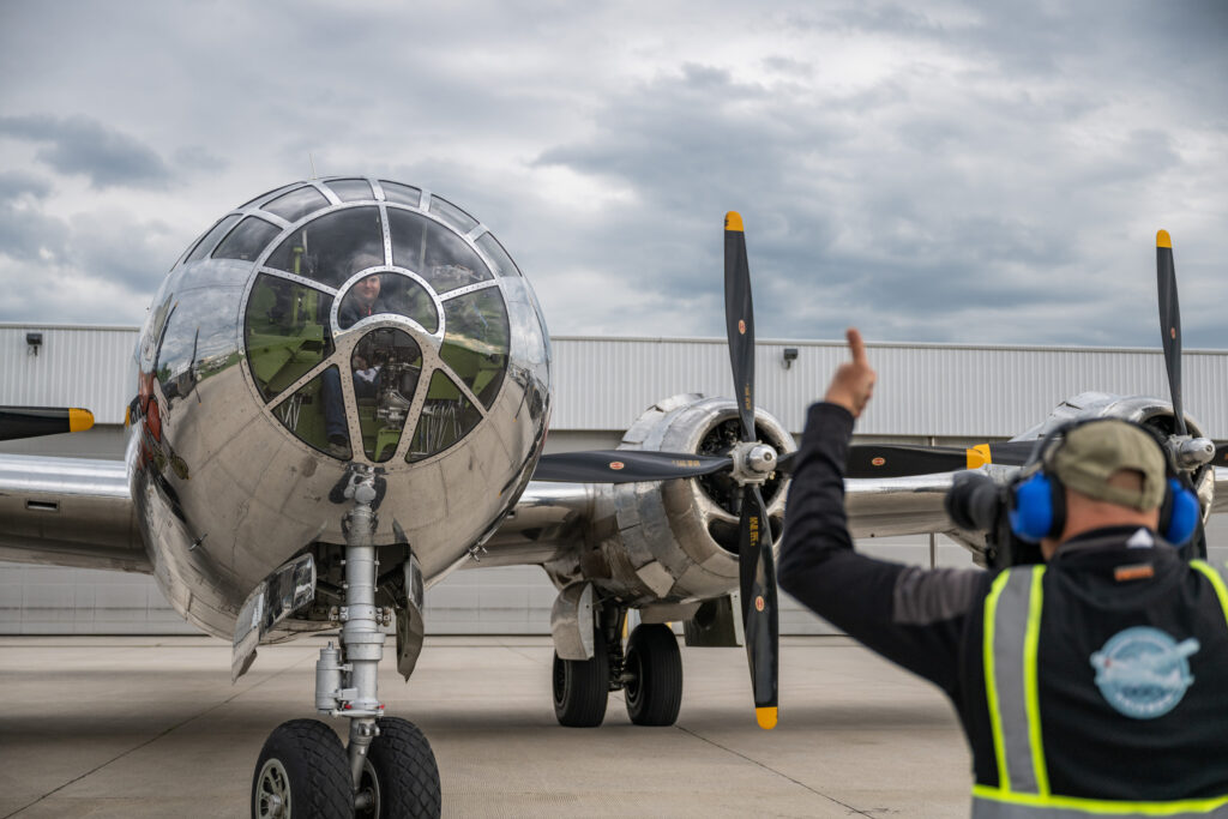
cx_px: 614
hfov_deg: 42.7
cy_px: 410
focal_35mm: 46
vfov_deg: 29.3
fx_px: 1569
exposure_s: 1/800
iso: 320
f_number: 2.8
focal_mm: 46
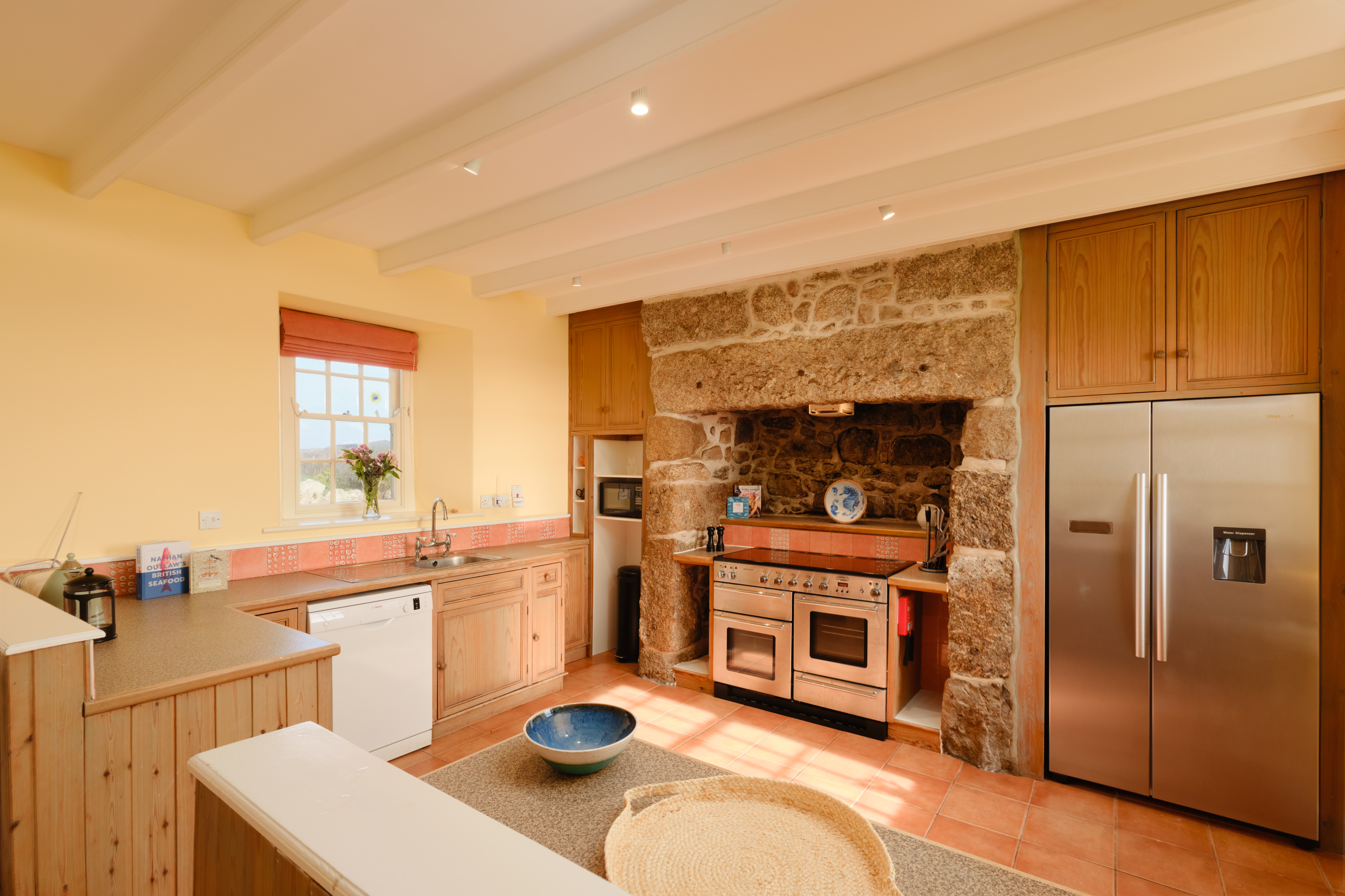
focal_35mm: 16
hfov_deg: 96.7
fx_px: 598
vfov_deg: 73.7
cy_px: 448
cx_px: 672
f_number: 8
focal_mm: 10.5
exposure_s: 1/60
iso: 400
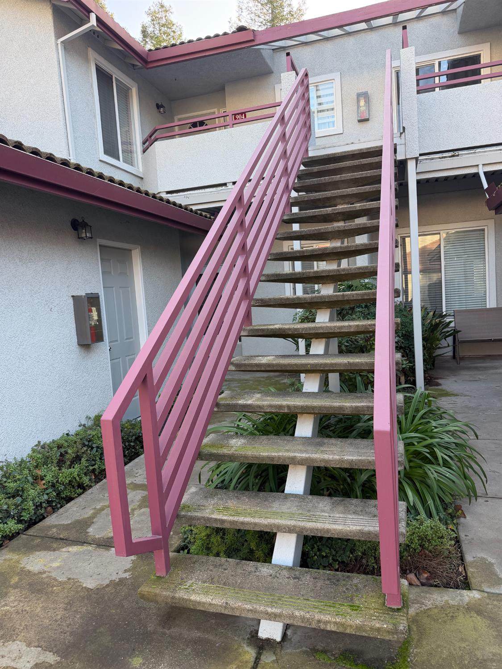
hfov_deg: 56.8
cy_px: 334
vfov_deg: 71.6
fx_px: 464
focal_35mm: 24
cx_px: 251
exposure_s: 1/199
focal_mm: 6.76
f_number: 1.78
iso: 80
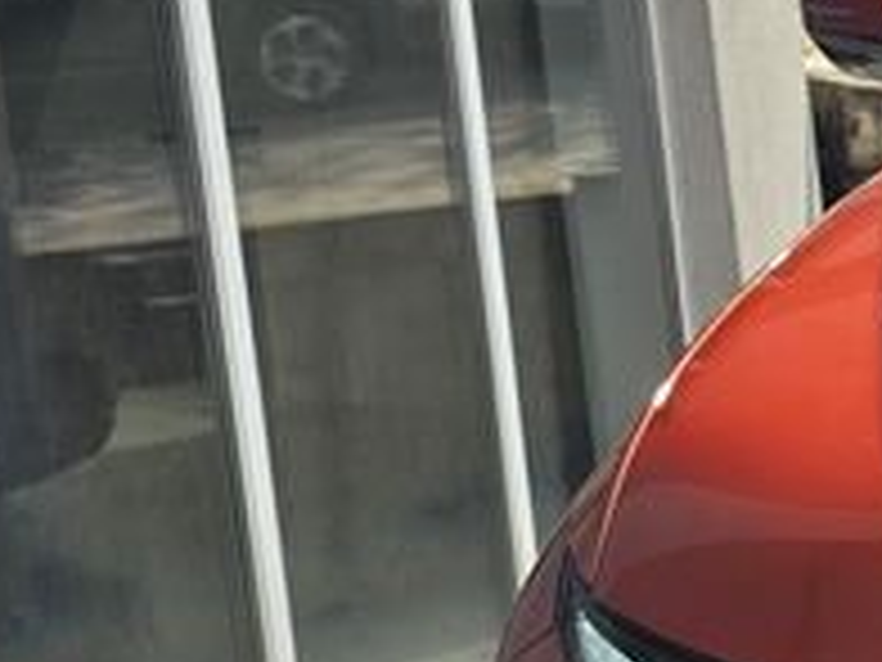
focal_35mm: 120
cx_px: 1665
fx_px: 3058
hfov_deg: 14.2
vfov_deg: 12.3
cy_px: 545
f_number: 1.7
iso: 12
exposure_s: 1/684
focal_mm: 6.3
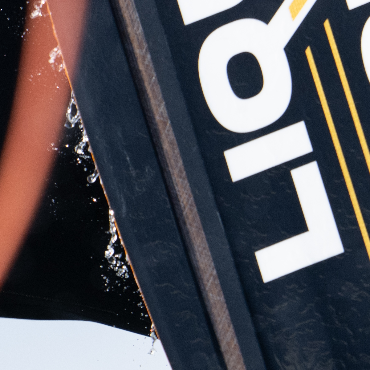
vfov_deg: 0.8
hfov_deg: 0.8
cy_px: 165
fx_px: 28249
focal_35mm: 2336
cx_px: -176
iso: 400
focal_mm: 400
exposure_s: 1/2500
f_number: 4.5
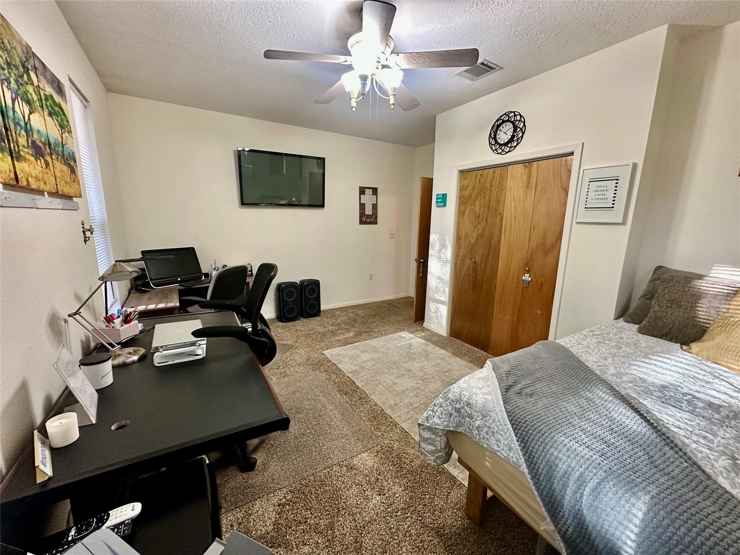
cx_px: 370
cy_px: 278
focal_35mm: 14
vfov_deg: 85.7
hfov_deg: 102.1
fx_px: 299
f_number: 2.2
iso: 400
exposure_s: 1/60
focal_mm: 2.22
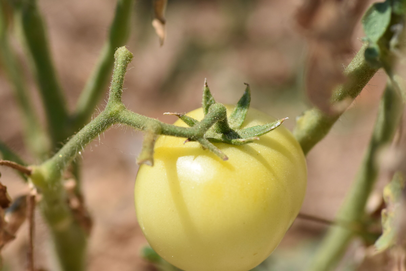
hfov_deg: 13.7
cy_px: 136
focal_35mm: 150
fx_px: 1692
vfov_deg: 9.1
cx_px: 203
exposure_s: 1/8000
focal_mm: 100
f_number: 5.6
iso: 1000
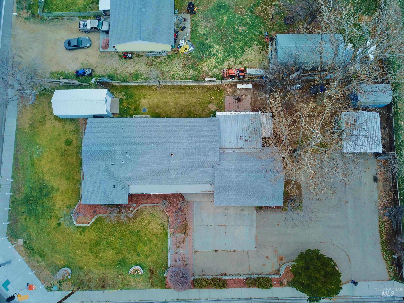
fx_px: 303
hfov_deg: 67.3
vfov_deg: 53.1
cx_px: 202
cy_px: 152
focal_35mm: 26
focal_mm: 4.73
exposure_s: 1/25
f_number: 2.2
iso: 126
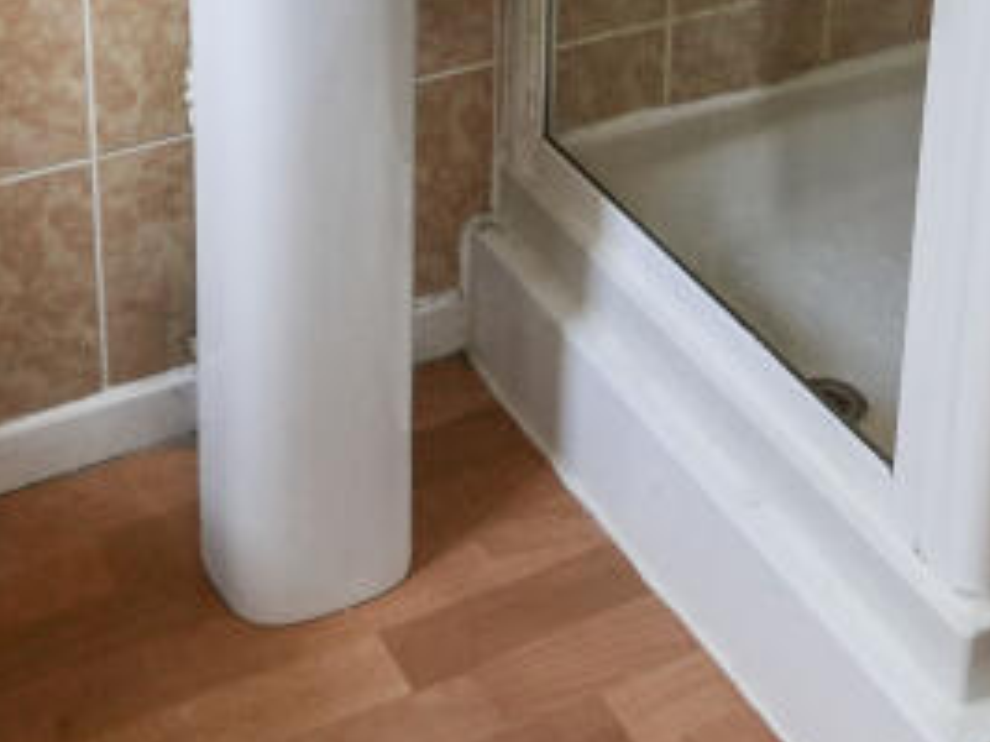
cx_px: 493
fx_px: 2054
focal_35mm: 72
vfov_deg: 18.5
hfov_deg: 27.1
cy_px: -321
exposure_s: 1/160
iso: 1000
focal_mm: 13
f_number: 4
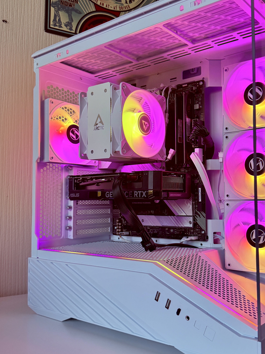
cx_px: 170
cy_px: 181
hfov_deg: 40.3
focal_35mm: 35
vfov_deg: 52.6
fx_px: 357
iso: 160
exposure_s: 1/121
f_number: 1.78
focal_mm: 6.76
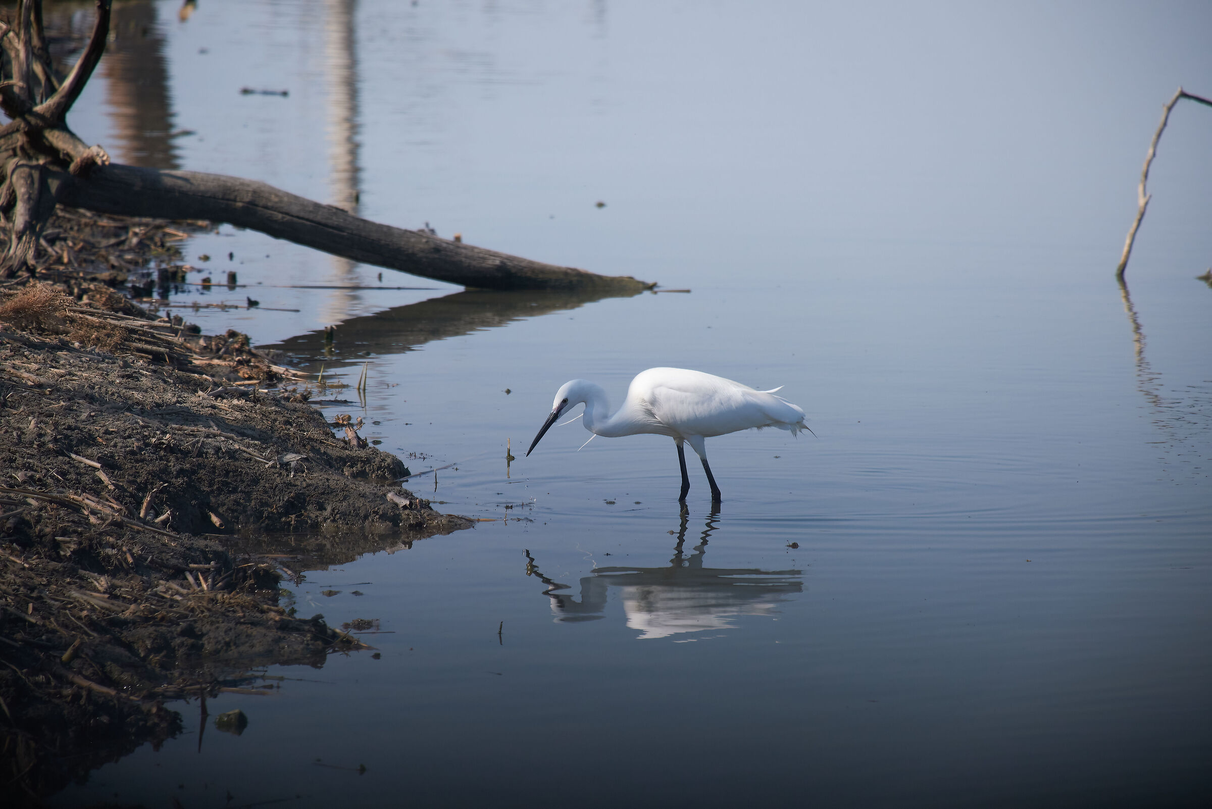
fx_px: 11619
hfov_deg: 6.0
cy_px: 404
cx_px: 606
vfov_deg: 4.0
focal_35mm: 345
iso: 400
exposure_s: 1/800
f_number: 7.1
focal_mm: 230
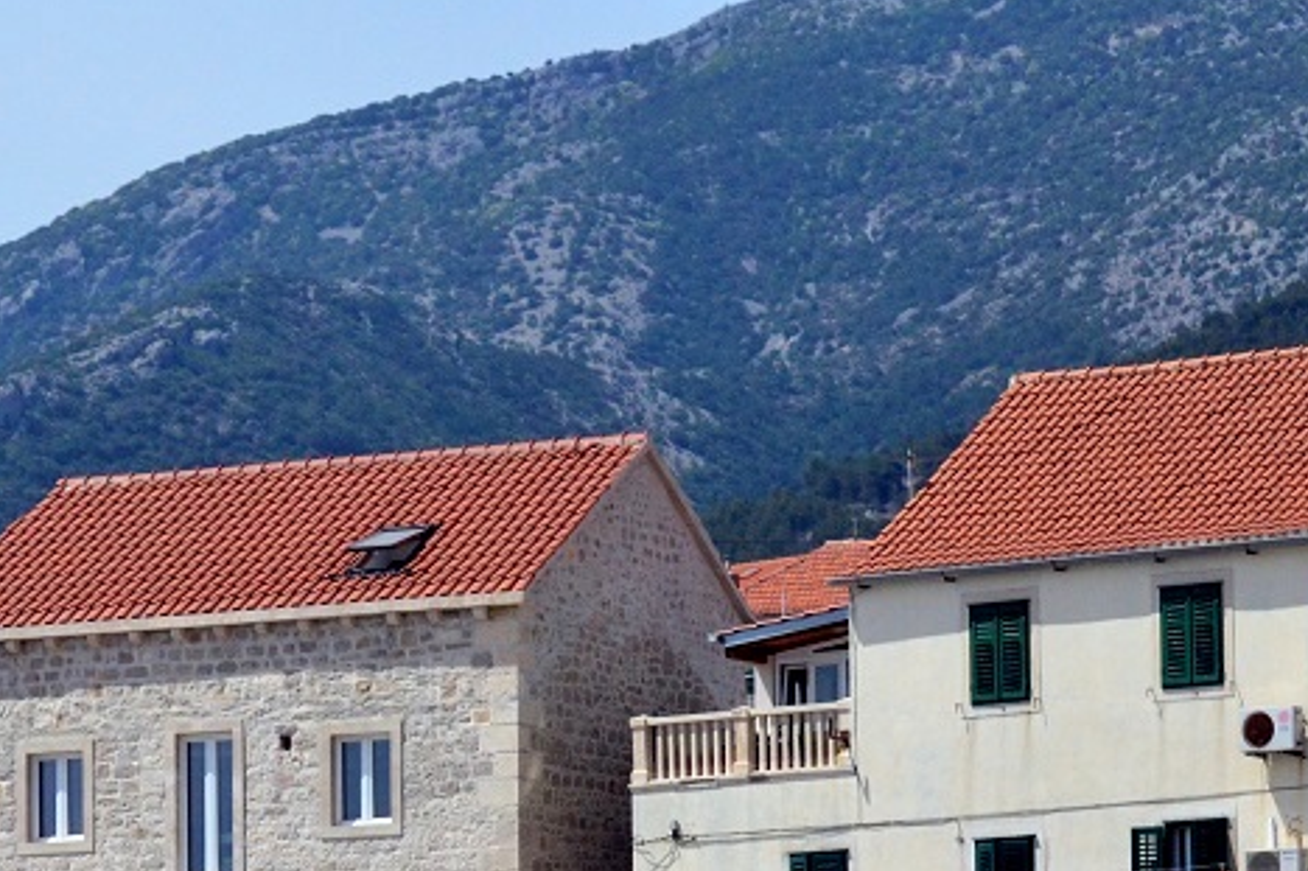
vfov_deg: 6.1
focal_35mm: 224
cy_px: 912
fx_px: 8135
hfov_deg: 9.2
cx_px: 366
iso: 1250
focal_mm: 70
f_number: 6.3
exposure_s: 1/8000
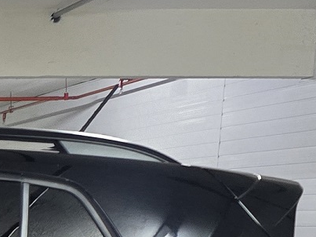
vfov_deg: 10.2
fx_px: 1250
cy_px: 425
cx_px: -369
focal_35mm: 137
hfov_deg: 12.3
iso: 1600
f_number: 1.7
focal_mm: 6.3
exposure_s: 1/24
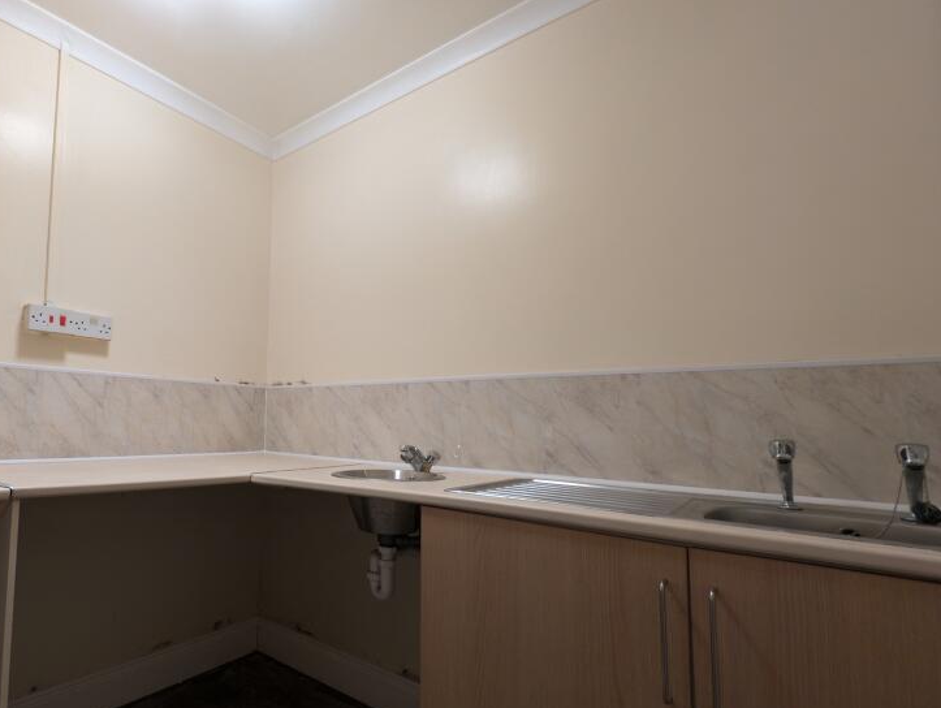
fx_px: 463
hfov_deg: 87.1
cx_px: 298
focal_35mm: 17
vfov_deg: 74.8
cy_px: 374
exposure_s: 1/16.7
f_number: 1.95
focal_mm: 2.23
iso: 119
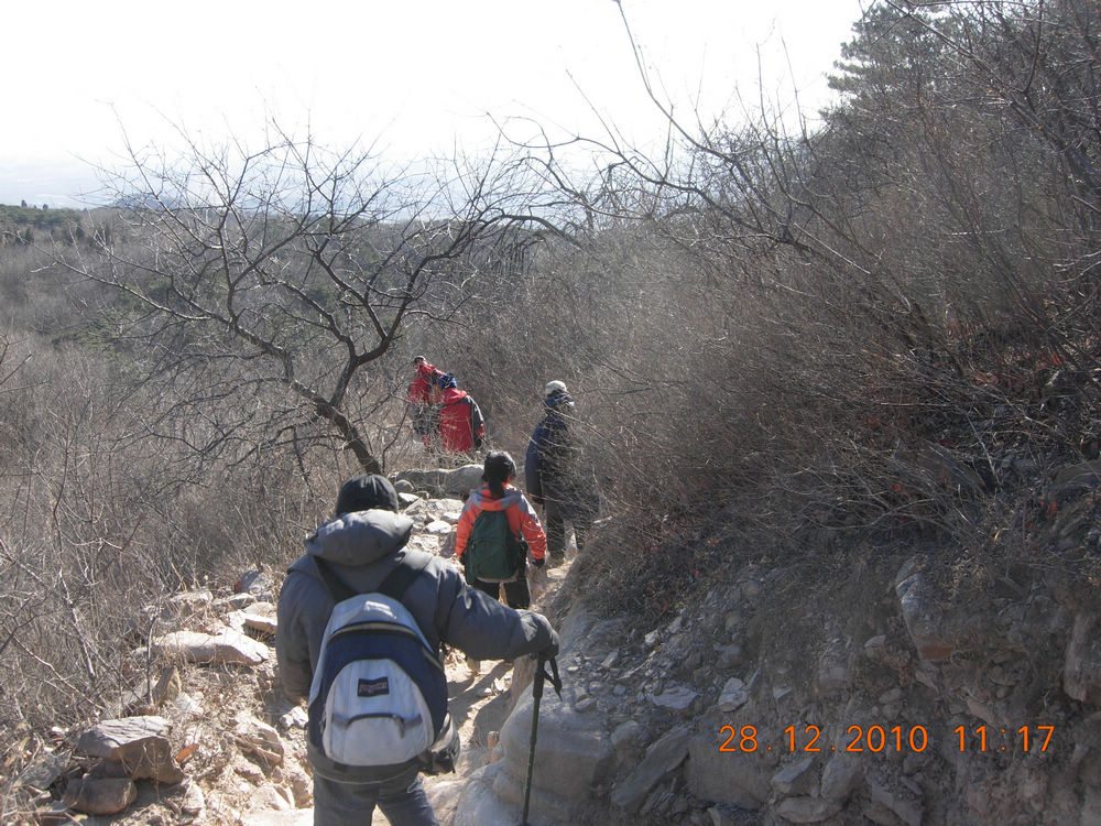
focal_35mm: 36
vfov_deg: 39.7
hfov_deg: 51.4
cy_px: 413
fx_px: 1145
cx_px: 550
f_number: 4.3
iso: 50
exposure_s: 1/197
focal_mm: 7.5
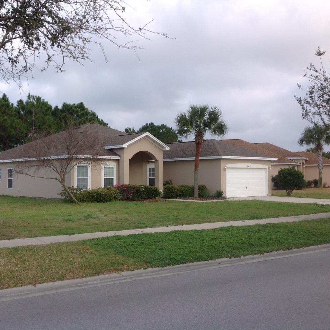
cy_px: 164
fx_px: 453
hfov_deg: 39.9
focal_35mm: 42
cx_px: 137
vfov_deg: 40.0
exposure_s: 1/657
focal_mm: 4.28
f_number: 2.4
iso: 50
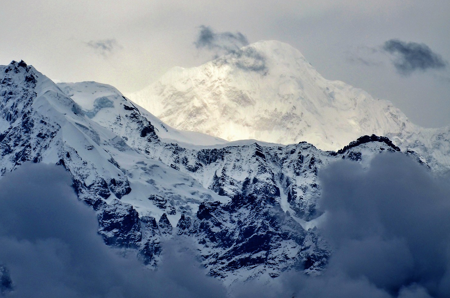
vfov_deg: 1.9
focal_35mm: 735
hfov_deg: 2.8
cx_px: 110
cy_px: 89
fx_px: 9169
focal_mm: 300
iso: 200
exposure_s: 1/1000
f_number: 8
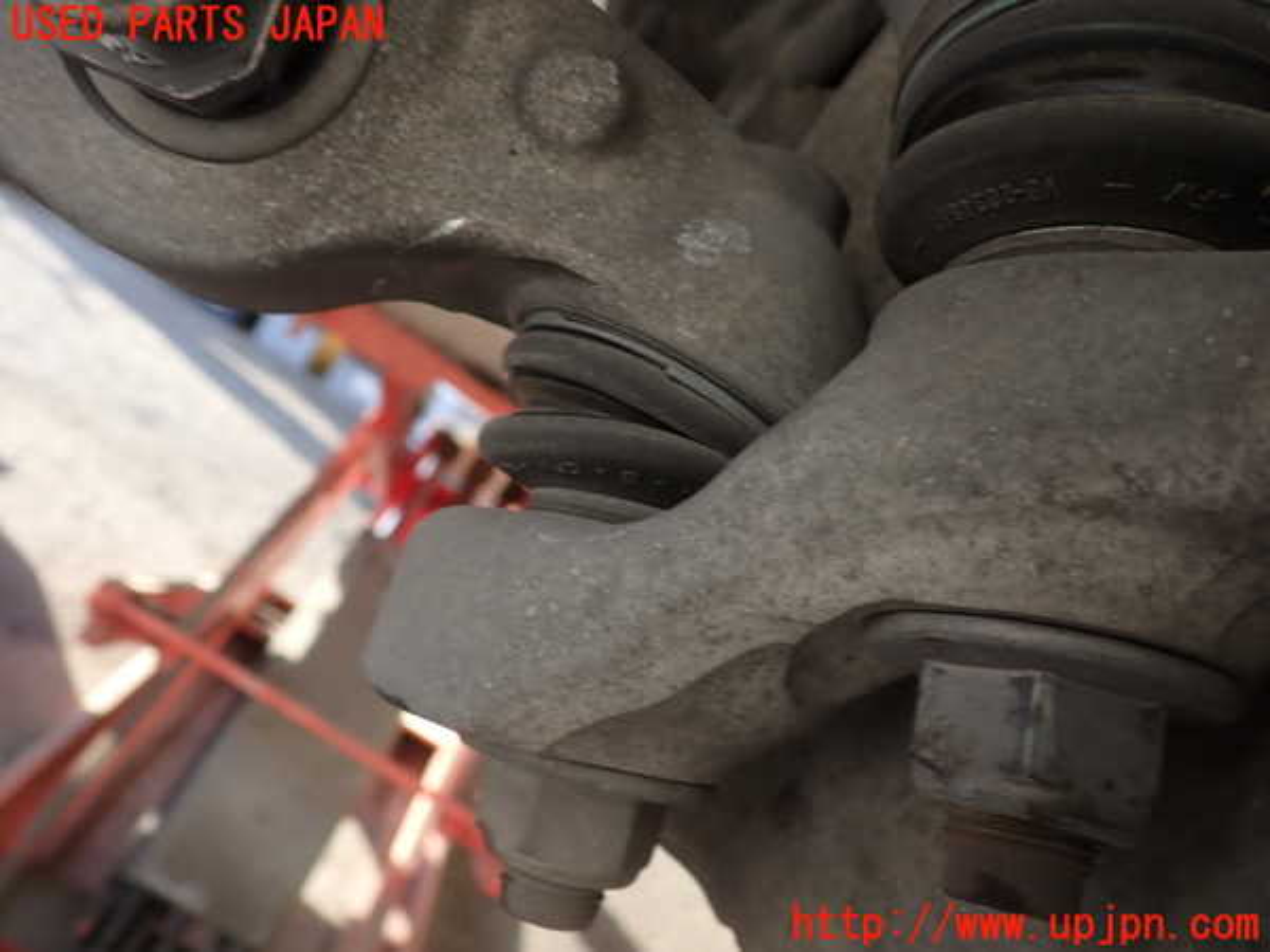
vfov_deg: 46.8
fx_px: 1101
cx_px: 635
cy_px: 476
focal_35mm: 30
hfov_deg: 60.0
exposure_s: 1/80
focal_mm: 5.4
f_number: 2.3
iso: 100
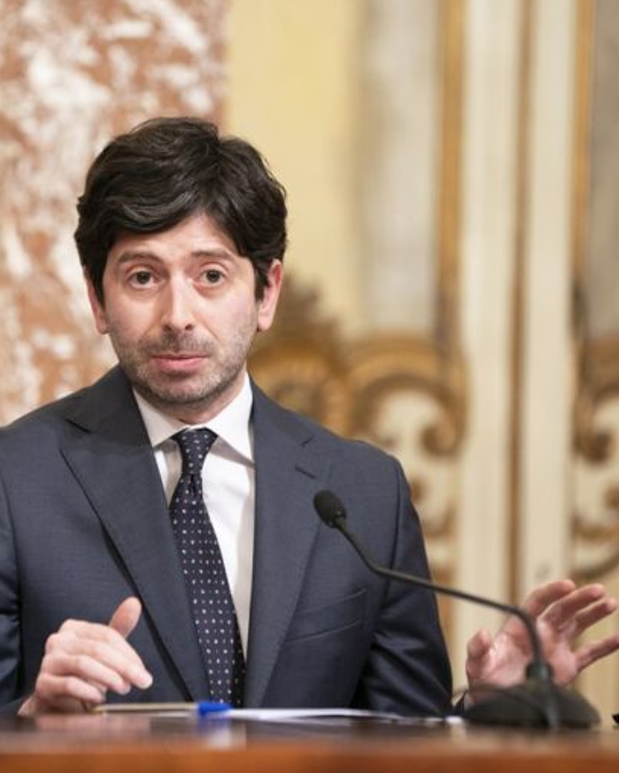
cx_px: 259
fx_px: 6292
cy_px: 386
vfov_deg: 7.0
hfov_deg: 5.6
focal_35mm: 275
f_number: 2.8
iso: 1000
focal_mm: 194
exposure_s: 1/250
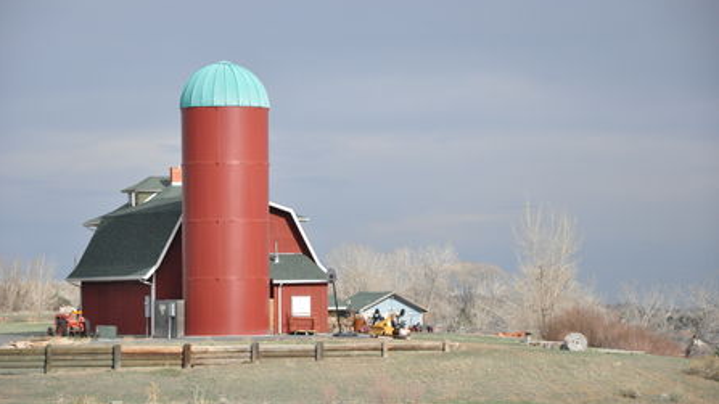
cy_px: 198
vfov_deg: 7.3
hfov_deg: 12.9
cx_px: 358
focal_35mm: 167
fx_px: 3174
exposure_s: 1/4000
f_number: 8
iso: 1600
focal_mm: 105
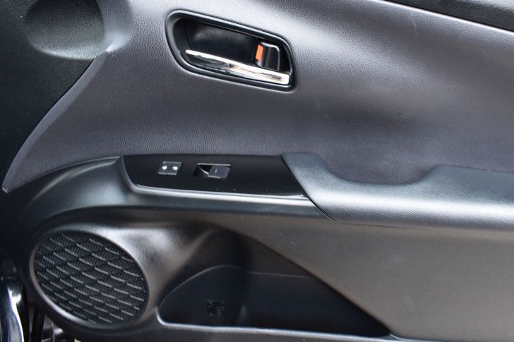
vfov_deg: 35.0
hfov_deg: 50.0
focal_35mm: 38
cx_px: 332
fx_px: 542
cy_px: 153
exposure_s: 1/15
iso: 450
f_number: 6.3
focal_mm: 18
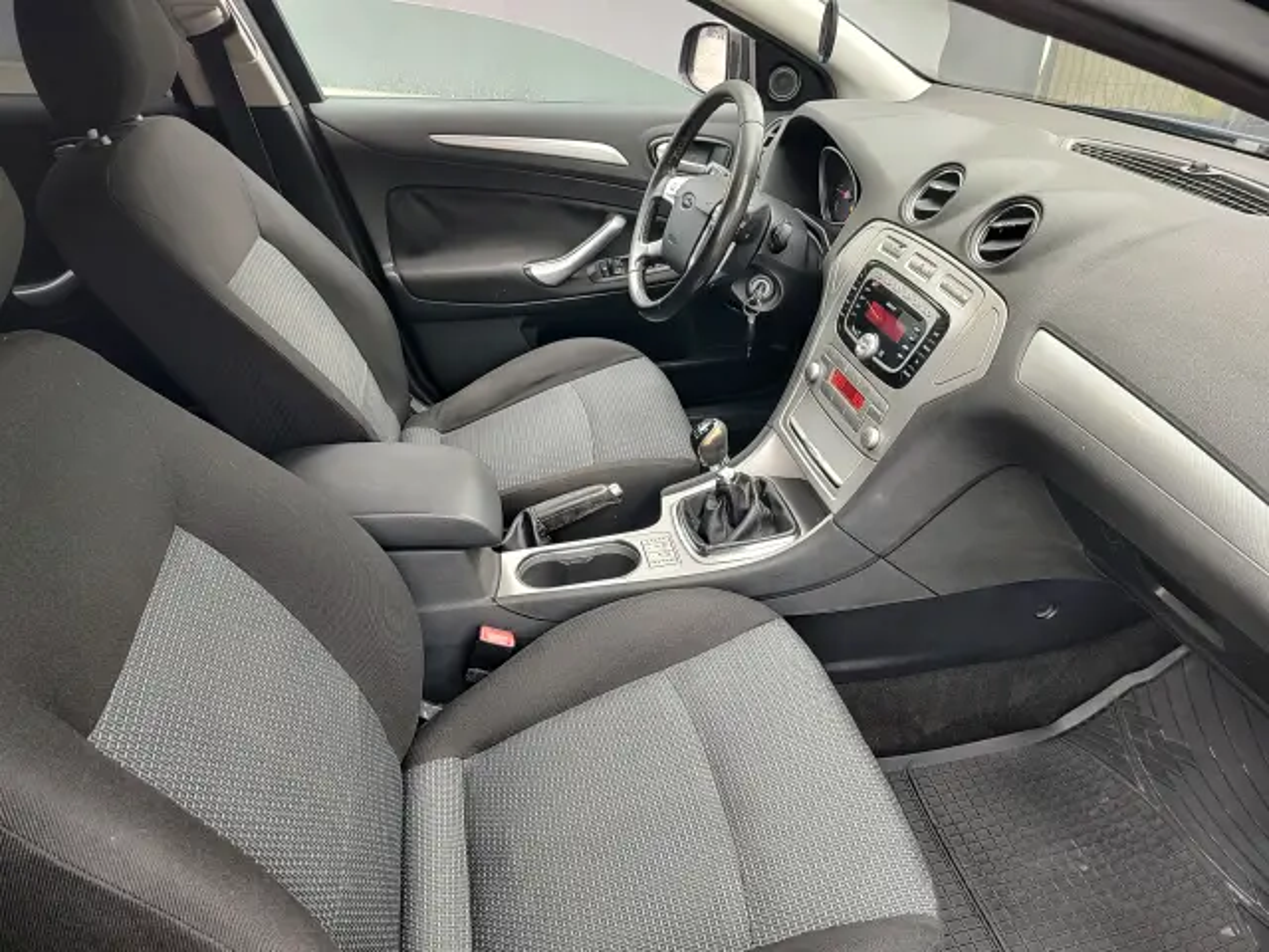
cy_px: 476
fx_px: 843
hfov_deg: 73.9
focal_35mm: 23
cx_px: 634
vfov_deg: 58.9
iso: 214
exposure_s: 1/50
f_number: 1.8
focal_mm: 5.56
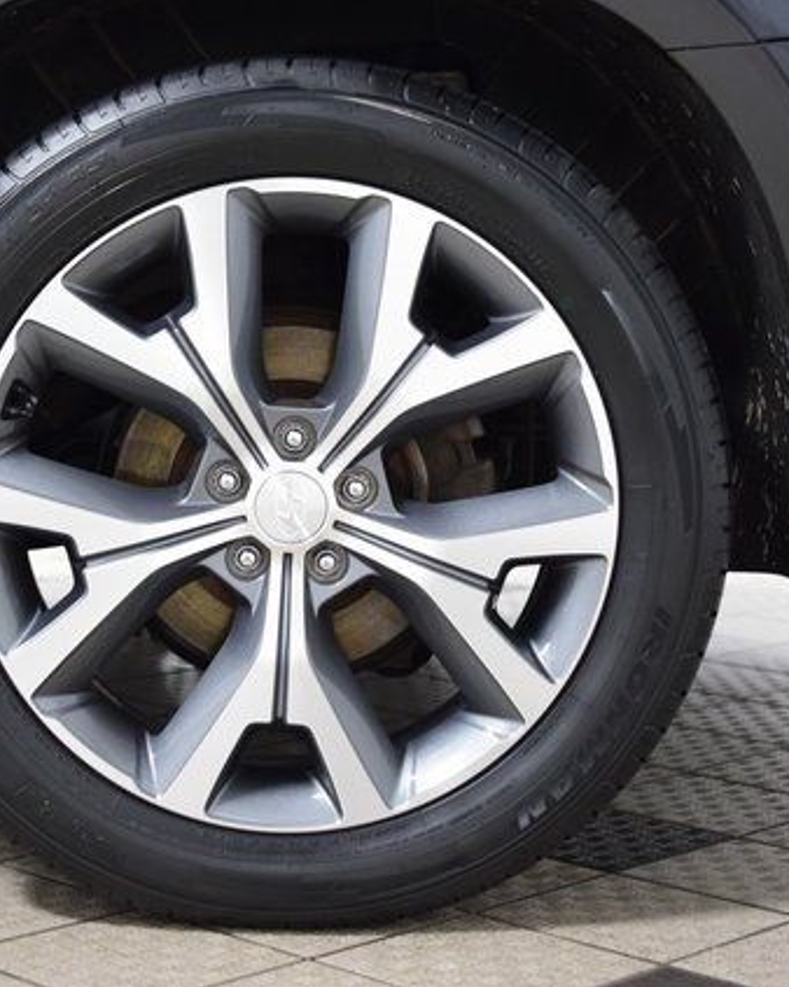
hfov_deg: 18.9
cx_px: 296
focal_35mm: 81
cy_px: 494
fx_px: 2366
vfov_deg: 23.6
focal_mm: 38
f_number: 3.2
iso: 1600
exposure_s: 1/60
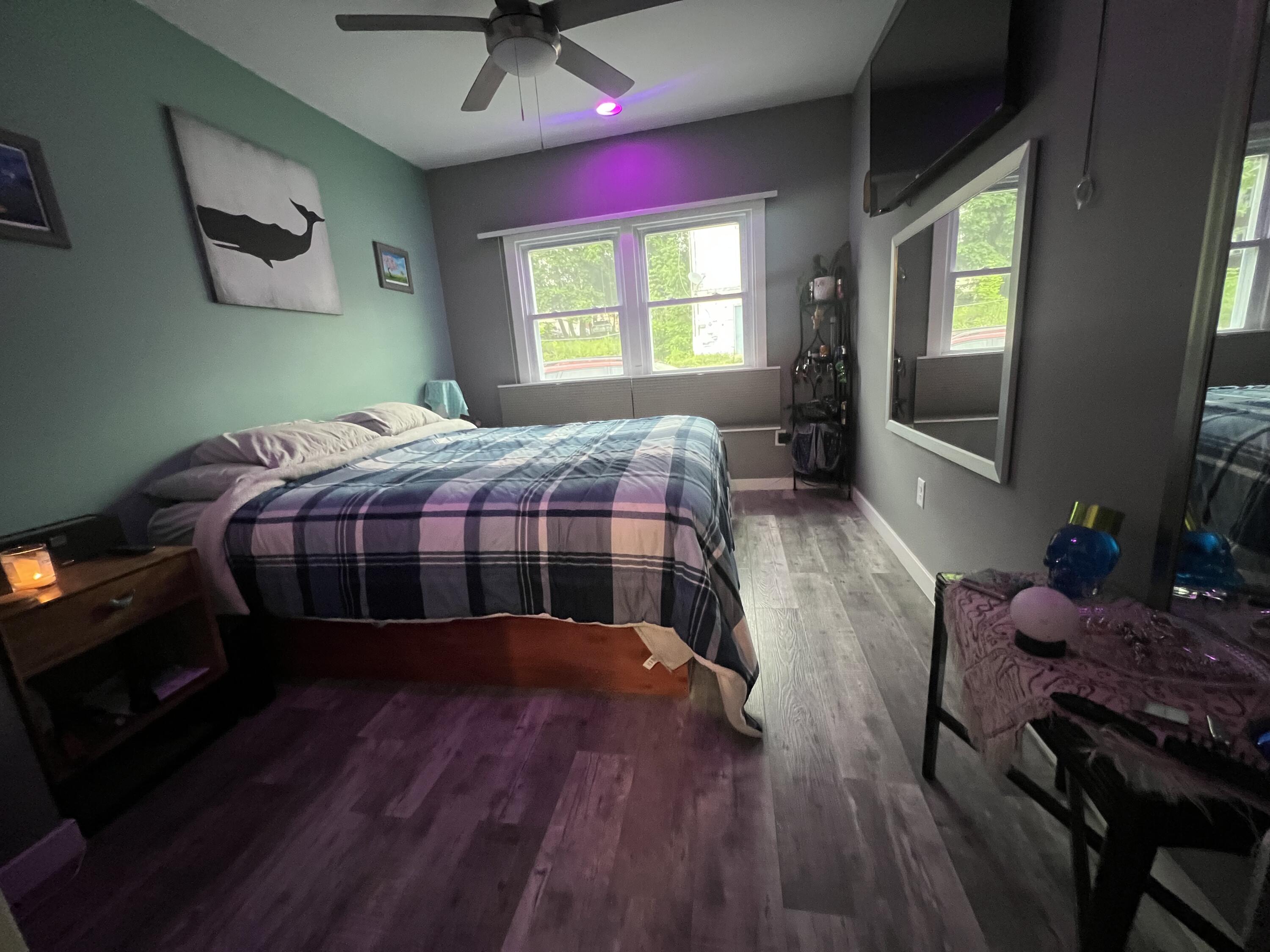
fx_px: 477
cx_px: 635
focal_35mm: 13
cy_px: 476
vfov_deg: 89.9
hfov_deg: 106.2
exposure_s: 1/59
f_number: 1.8
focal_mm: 1.57
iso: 640
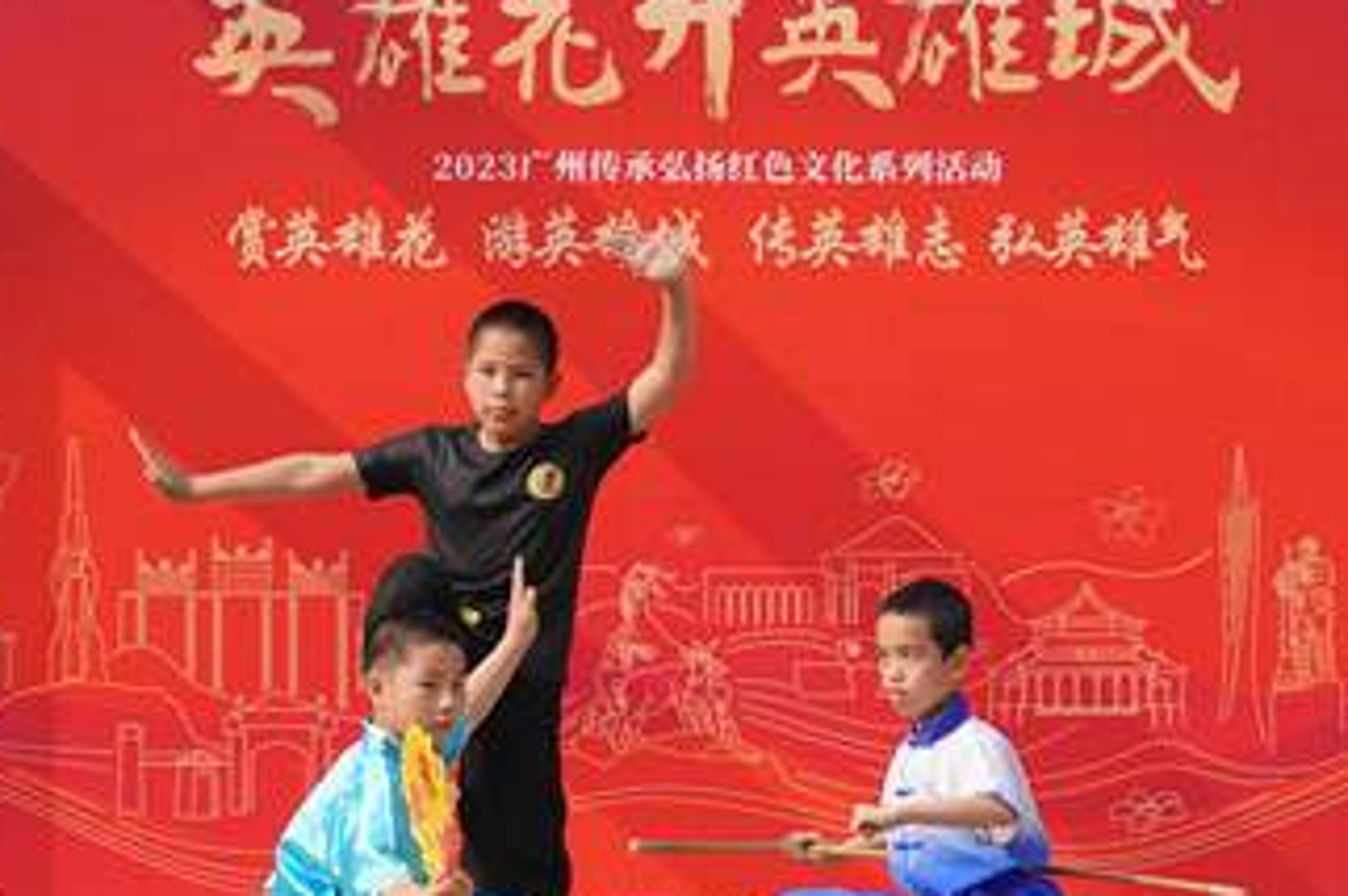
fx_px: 7070
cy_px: 626
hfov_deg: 10.9
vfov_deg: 7.2
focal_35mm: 189
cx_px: 473
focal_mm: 76
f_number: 4
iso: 160
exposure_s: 1/800
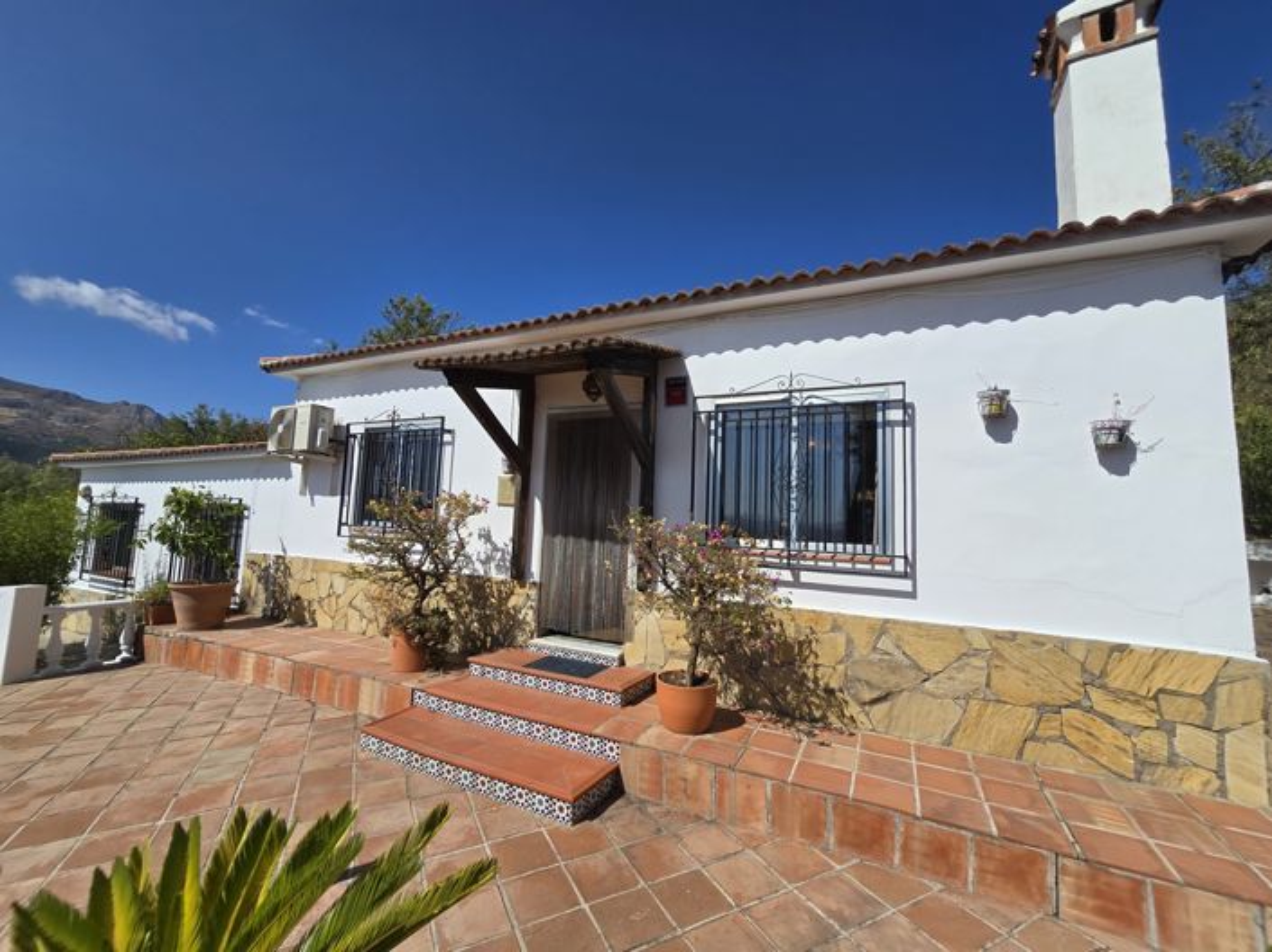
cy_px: 476
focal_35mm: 13
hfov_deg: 106.2
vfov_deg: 89.9
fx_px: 477
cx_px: 636
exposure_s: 1/4756
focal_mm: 2.2
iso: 50
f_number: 2.2
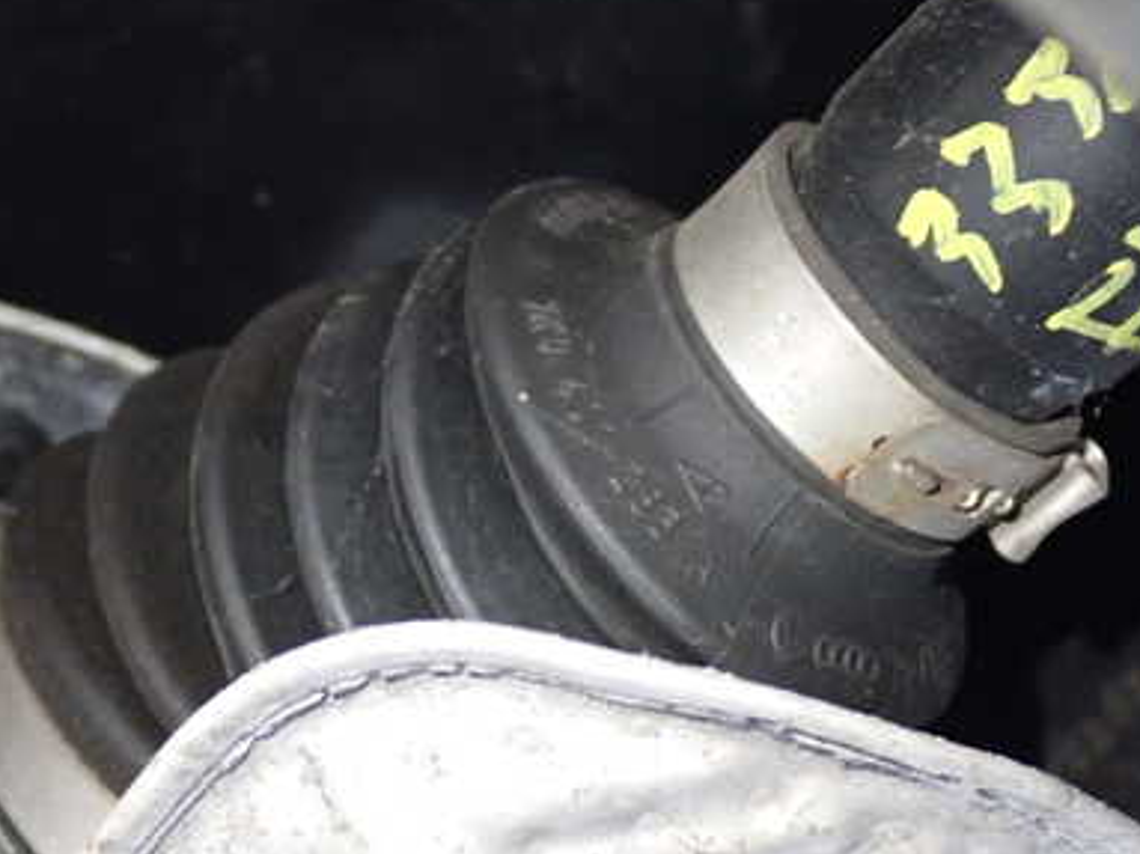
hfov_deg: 28.1
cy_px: 506
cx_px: 452
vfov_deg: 21.3
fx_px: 2272
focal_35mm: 69
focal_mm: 7.84
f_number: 2.9
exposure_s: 1/25
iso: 800
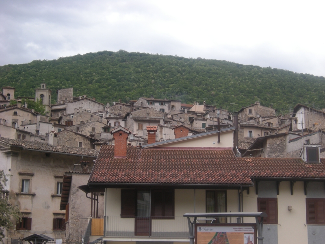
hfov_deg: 28.2
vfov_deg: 21.3
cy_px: 122
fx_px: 648
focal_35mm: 69
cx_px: 162
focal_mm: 11.5
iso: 64
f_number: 4.4
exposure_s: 1/174
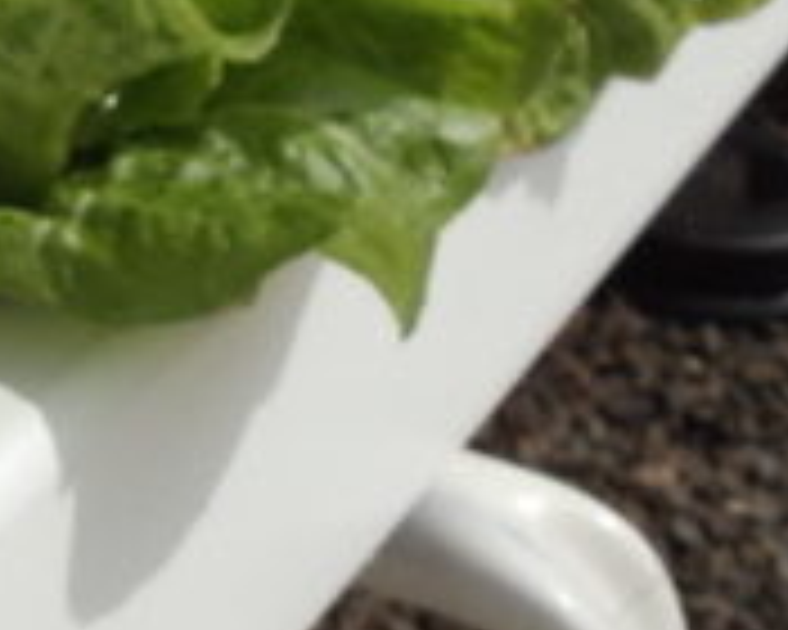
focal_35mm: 123
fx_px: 2869
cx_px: -158
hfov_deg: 15.1
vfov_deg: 12.5
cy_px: 178
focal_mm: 6
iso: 100
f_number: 7.1
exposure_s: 1/640
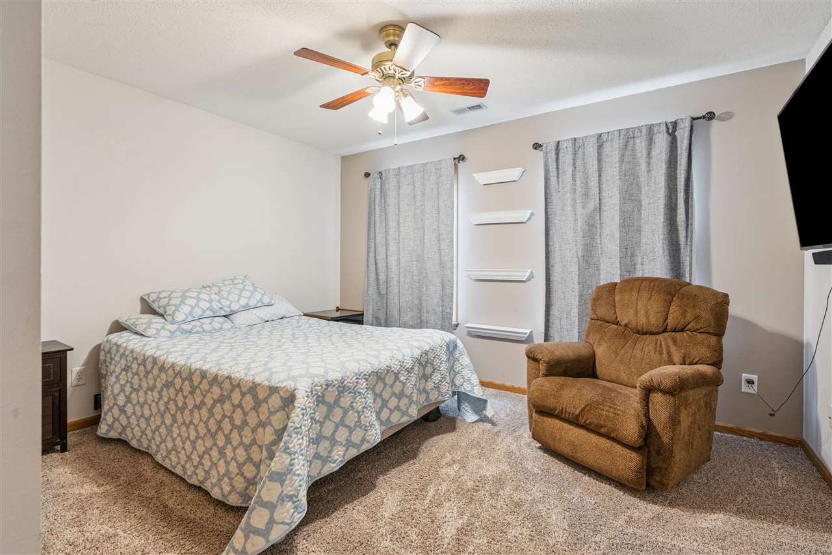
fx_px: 370
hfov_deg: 96.7
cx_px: 416
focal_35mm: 16
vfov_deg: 73.7
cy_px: 278
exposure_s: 1/5
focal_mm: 16
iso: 400
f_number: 8
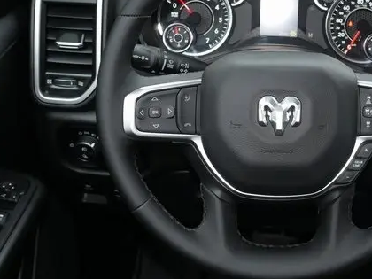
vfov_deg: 23.9
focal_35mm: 61
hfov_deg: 31.2
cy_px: 98
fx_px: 656
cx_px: 275
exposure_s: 1/50
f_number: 4.5
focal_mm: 20
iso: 800
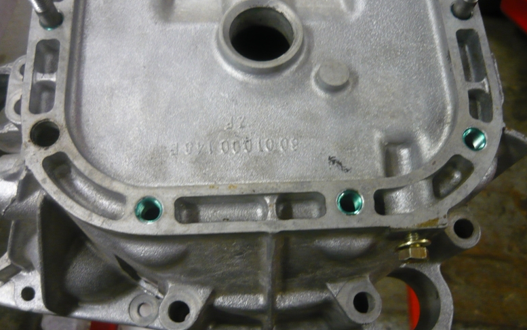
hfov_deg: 54.0
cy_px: 162
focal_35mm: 36
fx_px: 517
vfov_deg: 35.4
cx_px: 262
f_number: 2.8
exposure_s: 1/30
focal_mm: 5.5
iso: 320
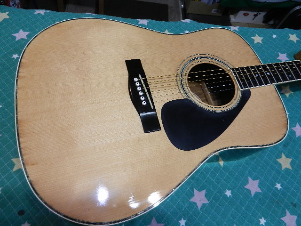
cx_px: 150
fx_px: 217
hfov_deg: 69.4
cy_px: 113
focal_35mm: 25
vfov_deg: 54.9
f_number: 3.5
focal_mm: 4.5
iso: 280
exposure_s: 1/30
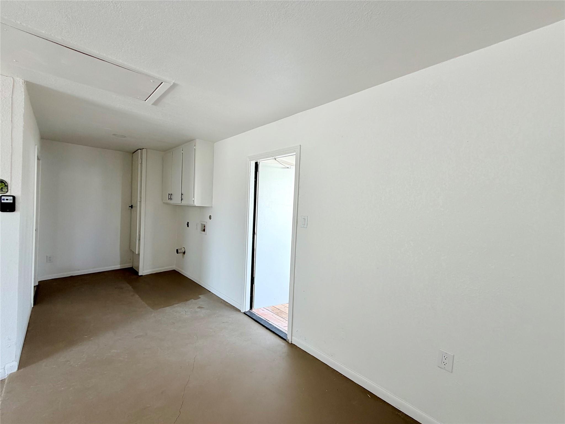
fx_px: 229
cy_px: 212
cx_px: 282
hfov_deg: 102.1
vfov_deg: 85.7
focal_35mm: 14
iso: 100
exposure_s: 1/121
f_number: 2.2
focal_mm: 2.22
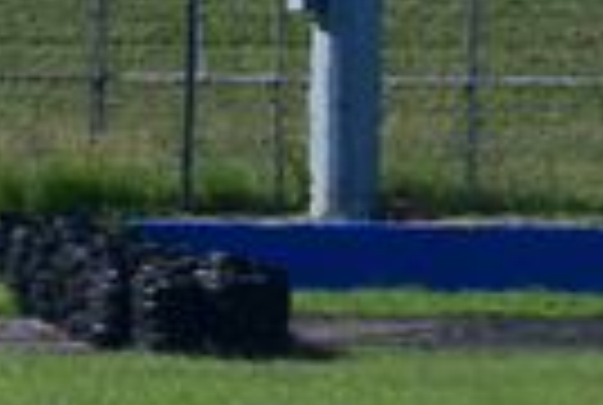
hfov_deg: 0.7
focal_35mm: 3040
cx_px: 648
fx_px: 51033
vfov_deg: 0.5
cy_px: 405
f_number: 13
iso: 500
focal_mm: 340
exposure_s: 1/640
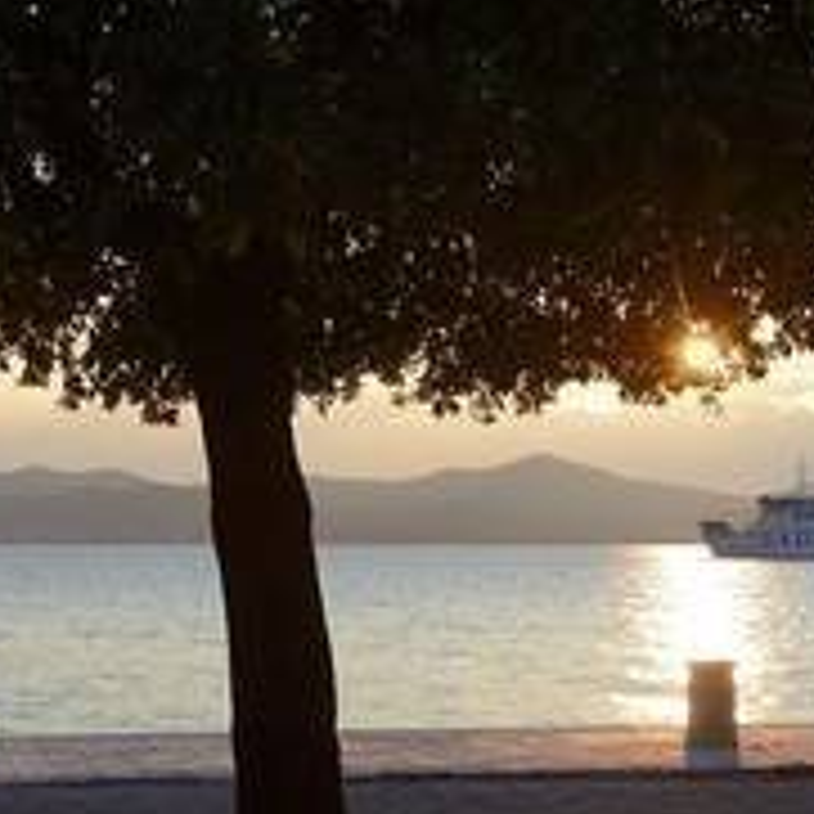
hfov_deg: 23.0
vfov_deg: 23.1
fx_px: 1995
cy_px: 409
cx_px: 454
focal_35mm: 75
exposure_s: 1/160
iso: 200
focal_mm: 38
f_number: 9
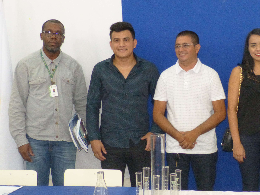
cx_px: 185
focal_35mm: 65
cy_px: 109
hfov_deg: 29.5
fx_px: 488
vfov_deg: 22.6
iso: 640
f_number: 3.1
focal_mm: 7.3
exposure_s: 1/15
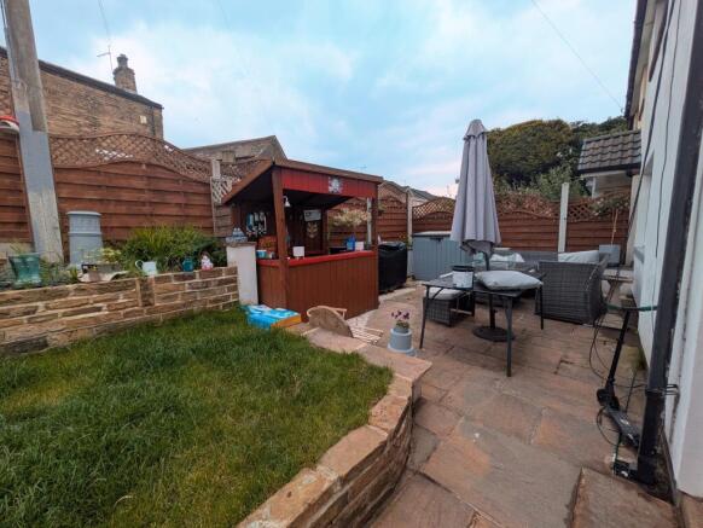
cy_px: 264
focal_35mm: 14
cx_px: 352
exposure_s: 1/602
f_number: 2.2
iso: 49
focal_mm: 1.83
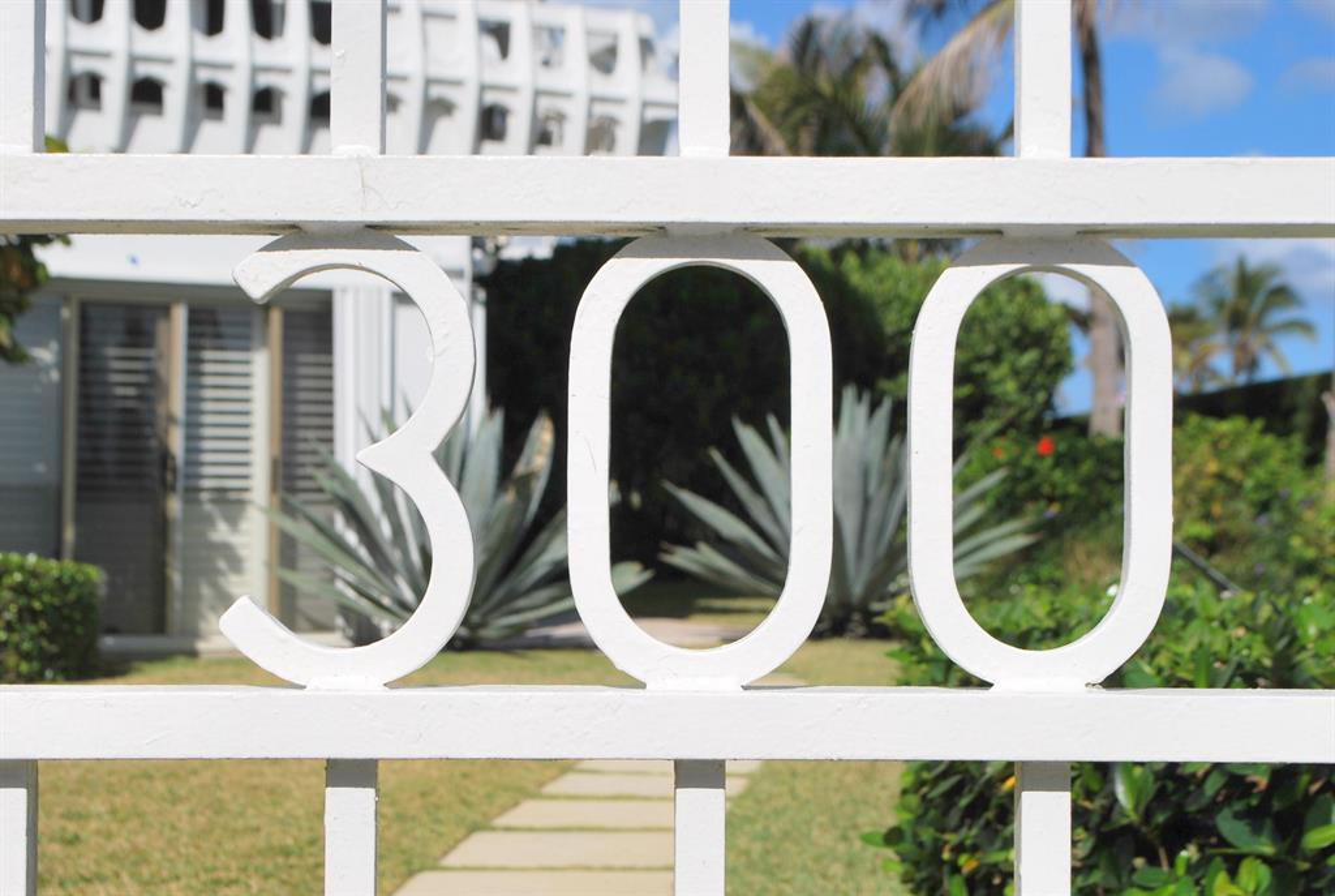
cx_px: 668
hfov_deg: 30.5
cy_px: 448
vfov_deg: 20.7
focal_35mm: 66
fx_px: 2452
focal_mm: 44
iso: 100
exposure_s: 1/400
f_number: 10
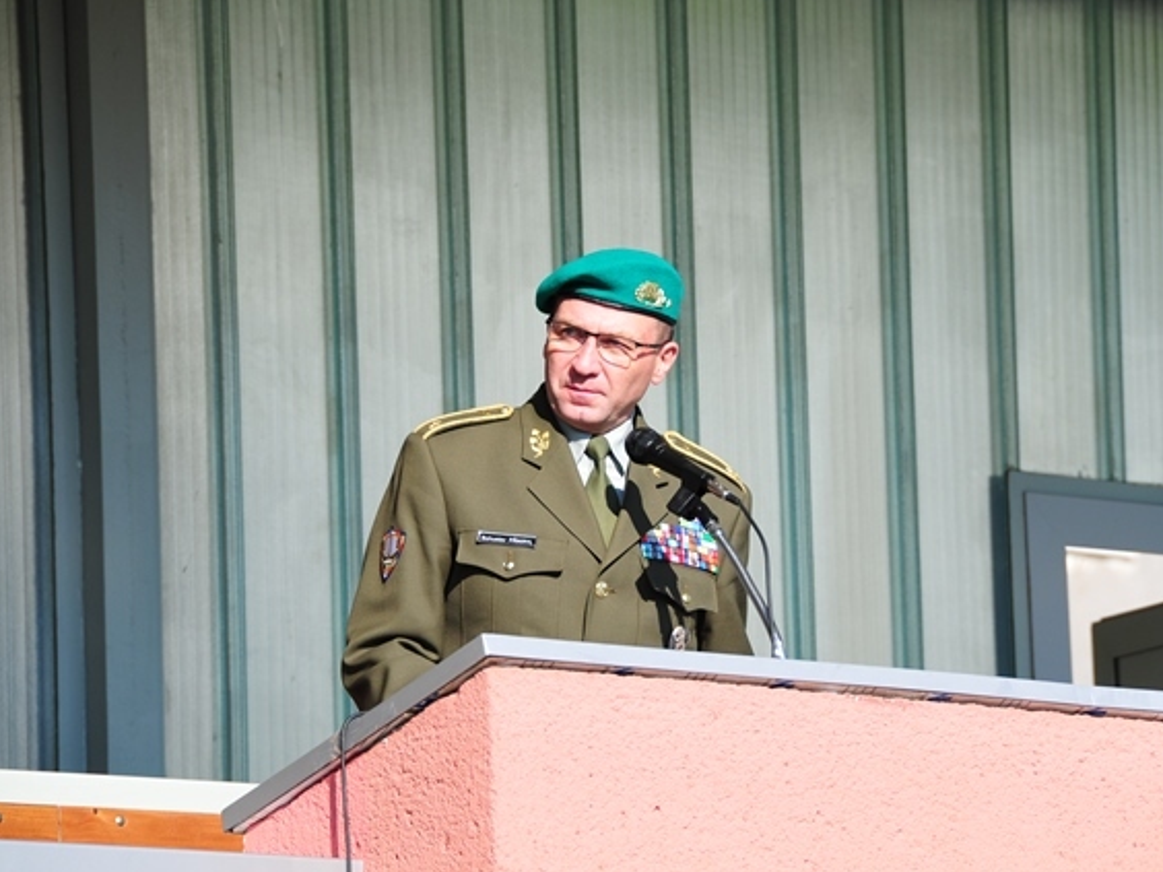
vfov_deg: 4.5
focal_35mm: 327
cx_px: 639
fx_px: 10986
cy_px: 436
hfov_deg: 6.1
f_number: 9
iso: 200
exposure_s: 1/320
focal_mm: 200
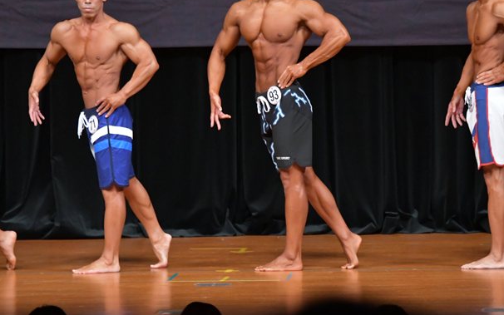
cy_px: 127
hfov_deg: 6.3
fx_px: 4561
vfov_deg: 4.0
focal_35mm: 332
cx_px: 308
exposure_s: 1/400
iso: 5000
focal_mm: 170
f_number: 5.6
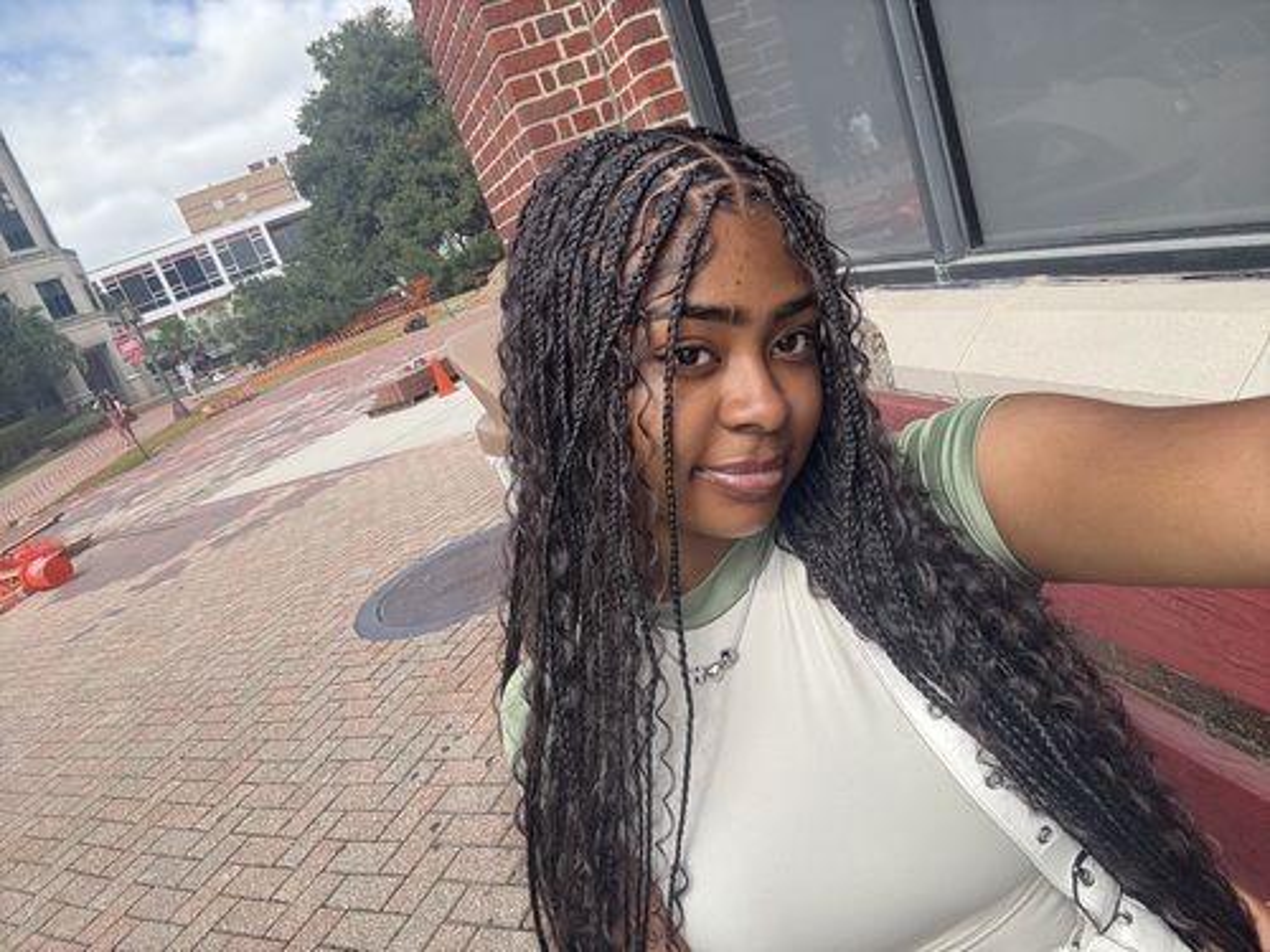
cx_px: 635
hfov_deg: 73.9
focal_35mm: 23
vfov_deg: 58.9
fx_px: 844
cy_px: 476
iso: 40
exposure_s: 1/496
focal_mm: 2.69
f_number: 1.9
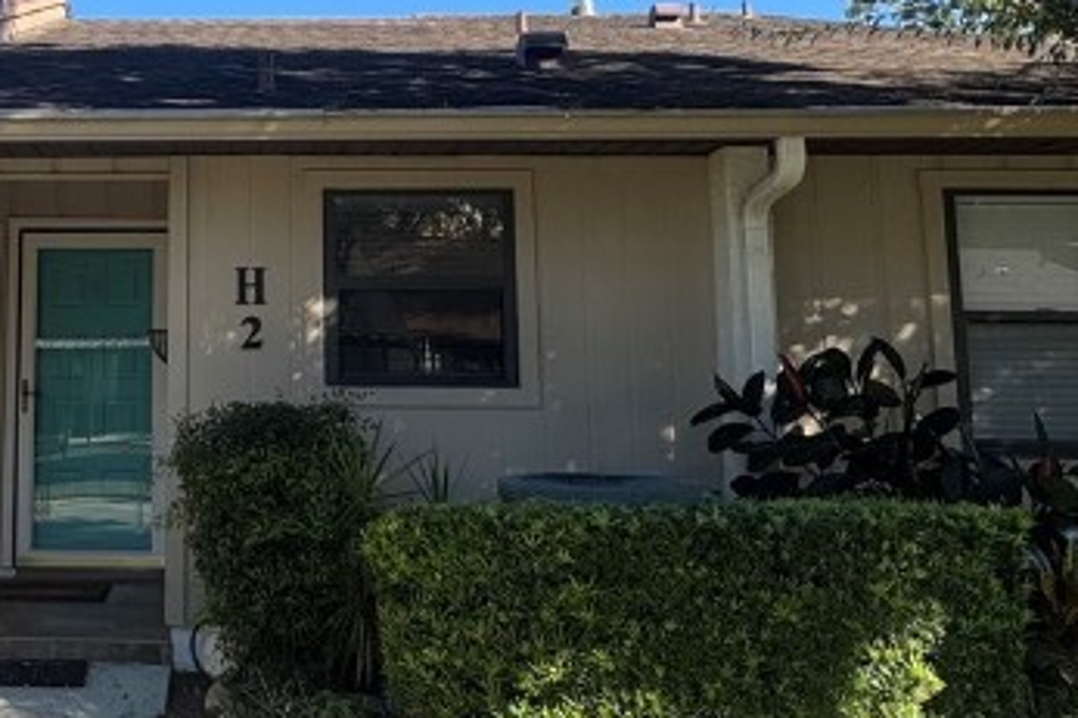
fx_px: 1287
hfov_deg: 42.6
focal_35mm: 43
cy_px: 205
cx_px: 158
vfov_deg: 30.8
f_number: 2.2
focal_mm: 2.22
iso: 40
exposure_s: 1/675
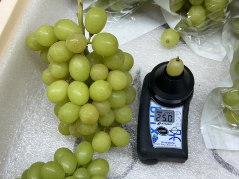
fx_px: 331
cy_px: 90
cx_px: 120
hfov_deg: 39.7
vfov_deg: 30.3
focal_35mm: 48
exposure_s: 1/100
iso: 64
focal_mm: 6.76
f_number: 1.78
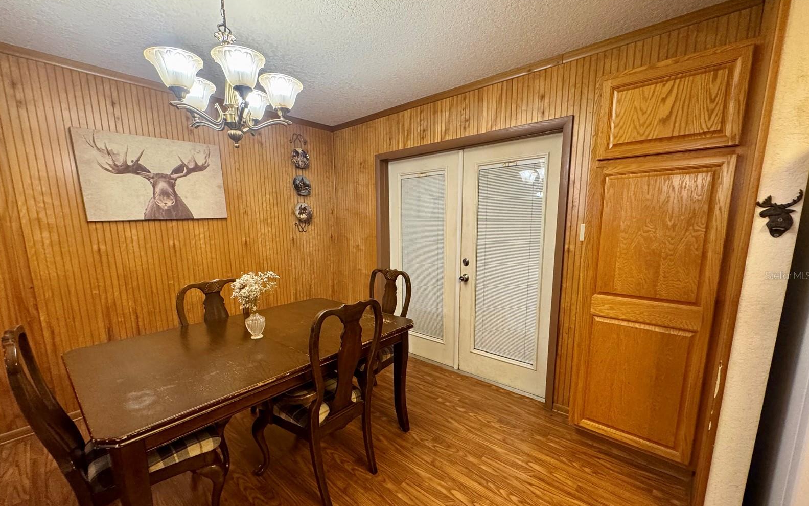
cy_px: 275
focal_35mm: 15
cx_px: 405
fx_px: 331
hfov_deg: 101.5
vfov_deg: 74.6
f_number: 2.2
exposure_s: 1/60
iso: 500
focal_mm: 2.22
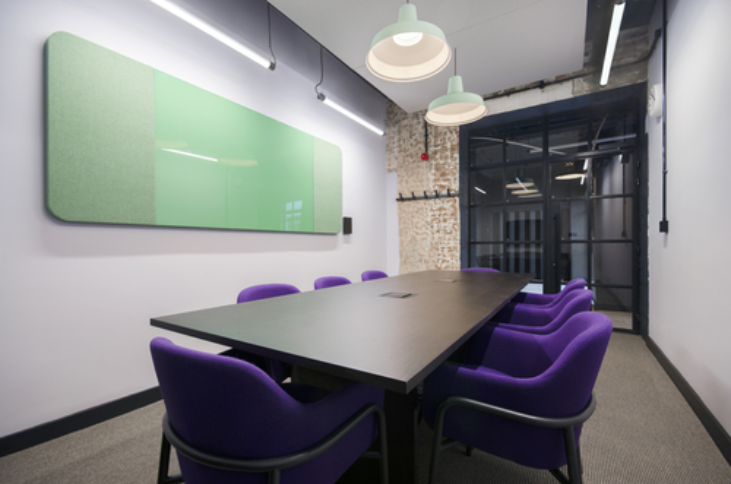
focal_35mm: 15
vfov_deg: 77.1
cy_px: 242
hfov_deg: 100.5
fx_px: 304
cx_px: 366
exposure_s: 1/6
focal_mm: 10
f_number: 8
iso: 100
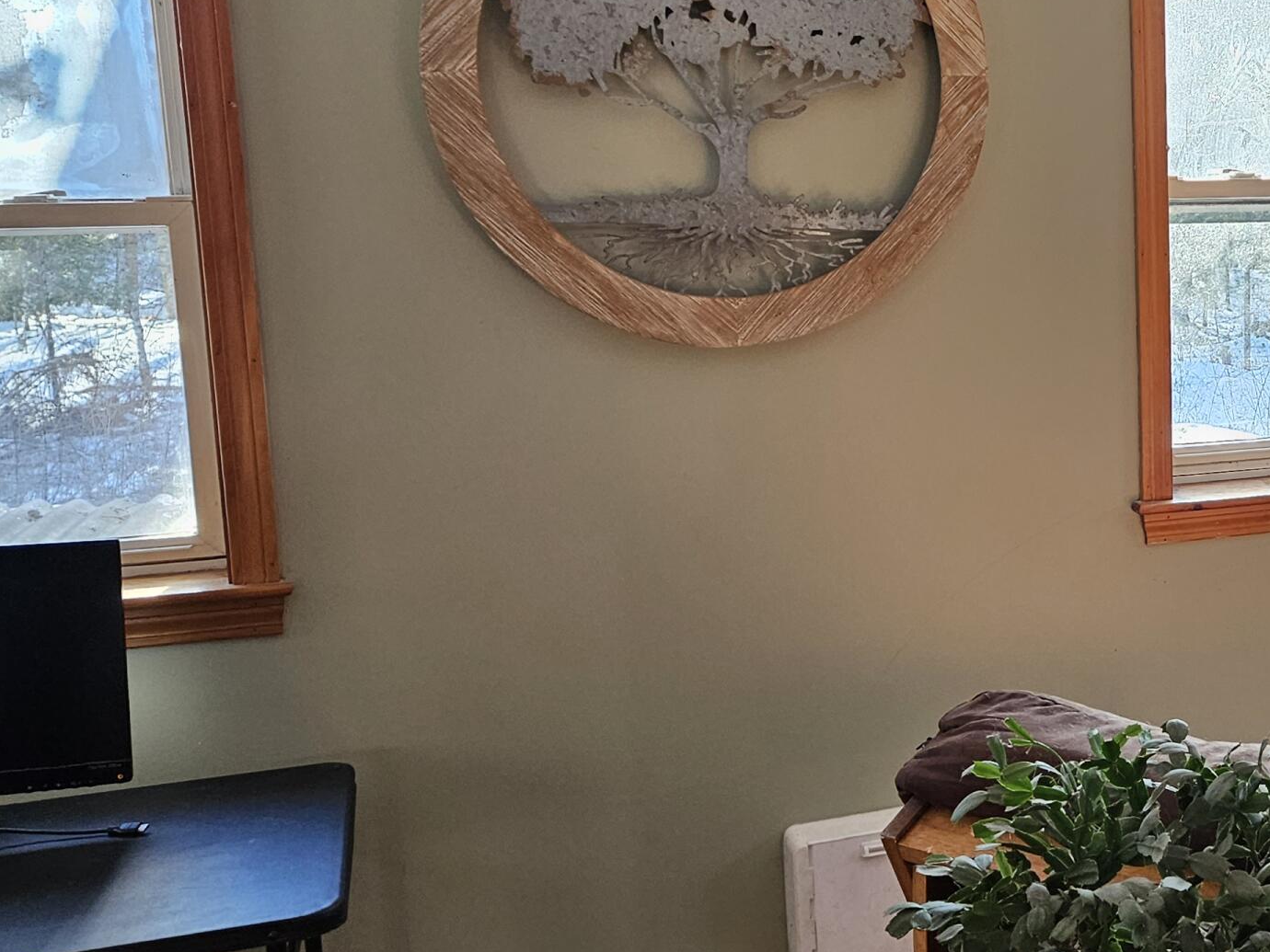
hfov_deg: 35.2
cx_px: 1218
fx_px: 1834
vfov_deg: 29.1
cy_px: 406
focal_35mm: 50
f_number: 1.8
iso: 160
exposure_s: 1/207
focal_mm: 5.4
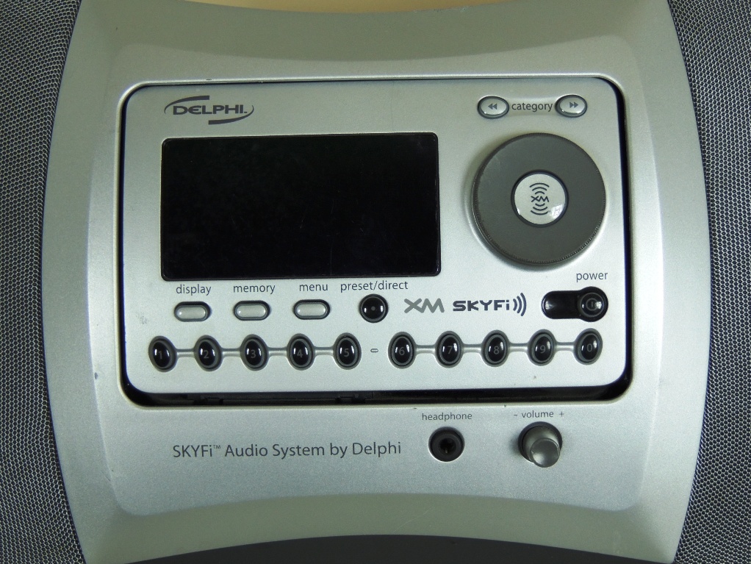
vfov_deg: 26.6
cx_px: 376
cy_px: 282
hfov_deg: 34.9
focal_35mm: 55
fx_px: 1194
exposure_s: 1/60
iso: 360
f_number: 3.7
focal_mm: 9.8
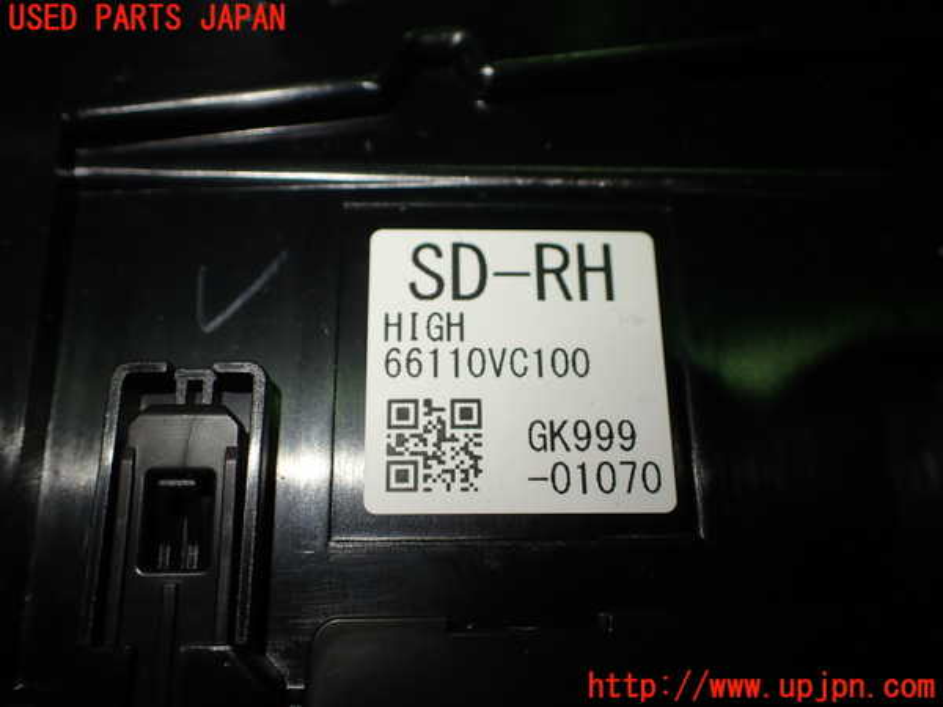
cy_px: 354
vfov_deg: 46.8
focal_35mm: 30
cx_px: 472
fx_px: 817
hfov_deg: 60.0
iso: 100
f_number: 2.3
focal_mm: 5.4
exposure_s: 1/125
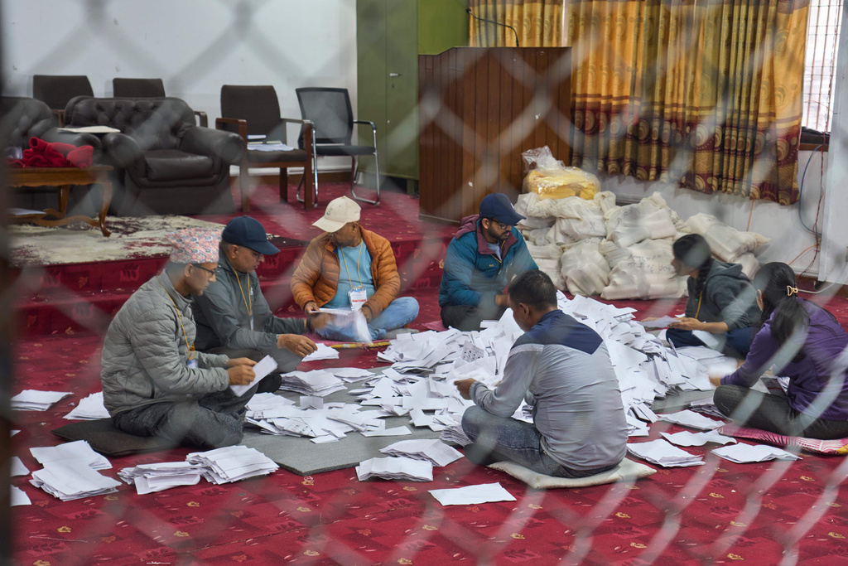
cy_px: 283
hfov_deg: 29.7
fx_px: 1602
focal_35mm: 68
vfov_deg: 20.0
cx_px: 424
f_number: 4.5
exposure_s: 1/15
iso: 500
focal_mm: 68
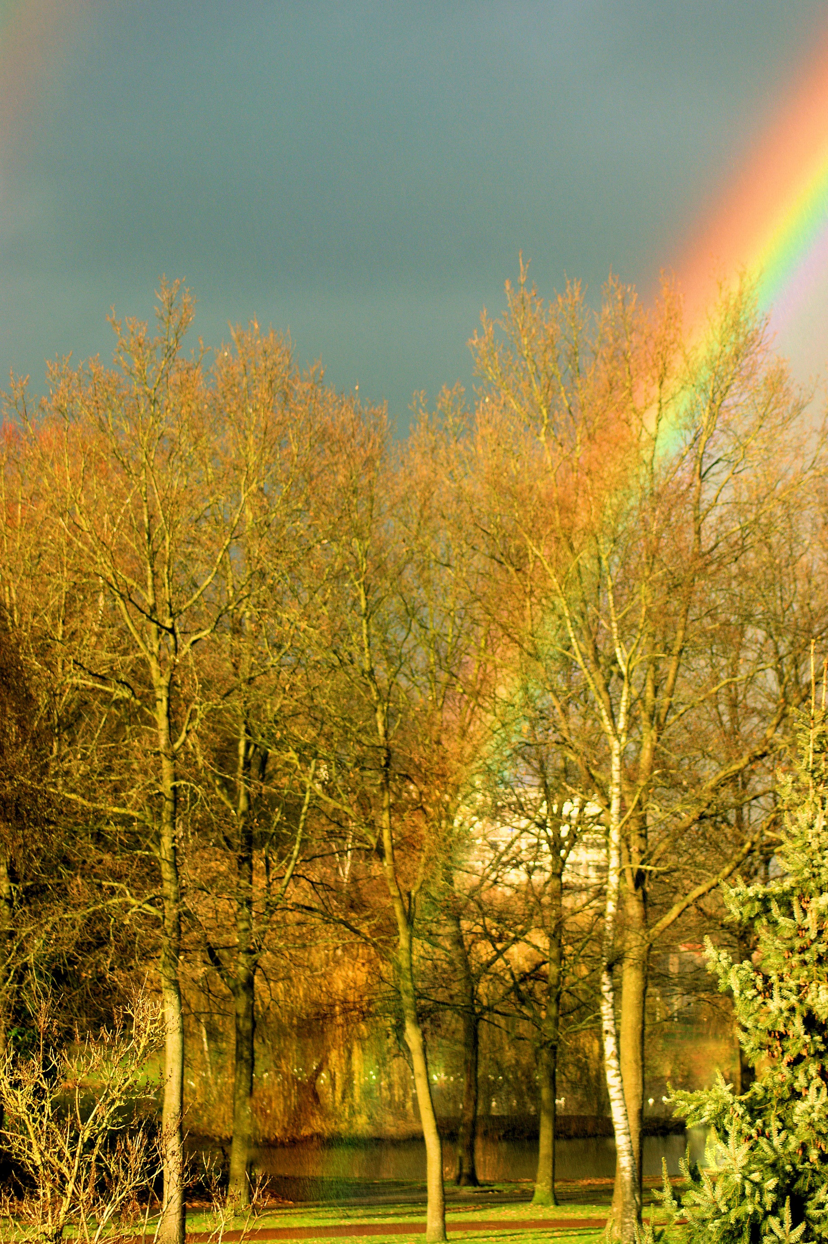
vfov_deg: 19.5
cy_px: 622
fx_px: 3627
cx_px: 414
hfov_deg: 13.0
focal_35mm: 105
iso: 100
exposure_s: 1/125
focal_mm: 70
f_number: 5.6
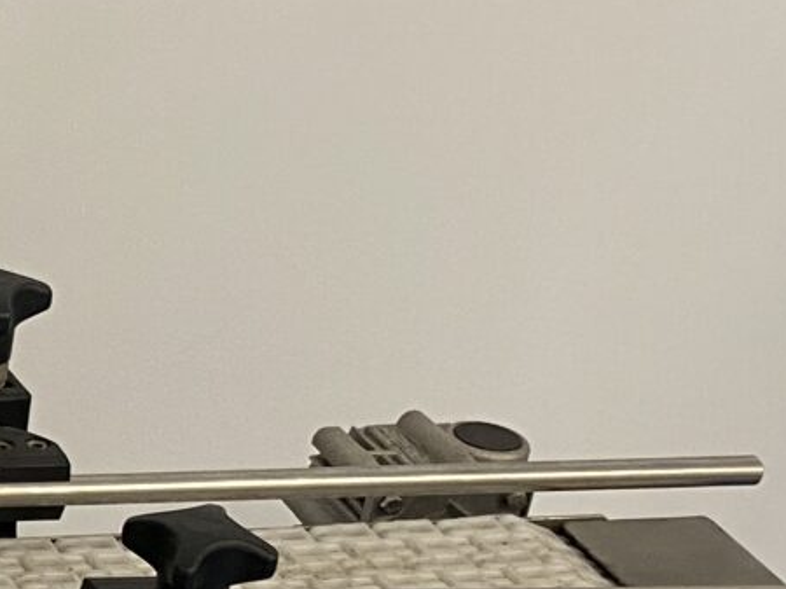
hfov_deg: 14.5
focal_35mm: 111
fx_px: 2519
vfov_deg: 13.3
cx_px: -814
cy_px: 482
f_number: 1.8
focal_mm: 4.25
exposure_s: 1/50
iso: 64
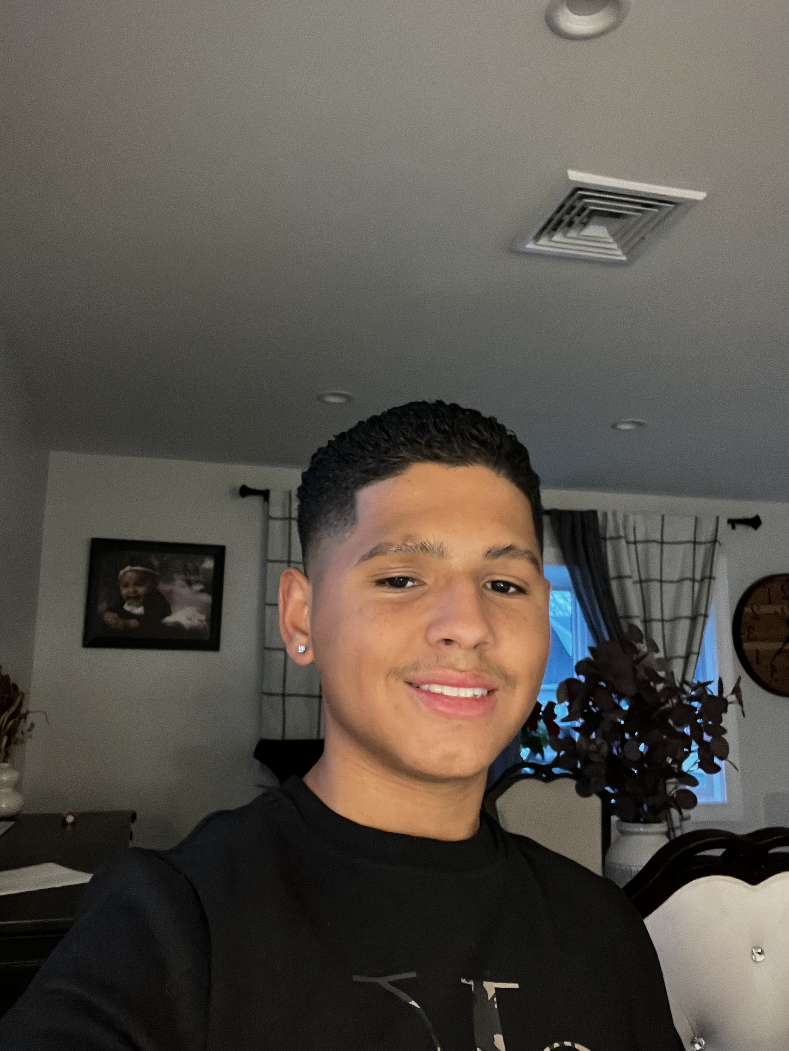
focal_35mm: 30
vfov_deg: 60.0
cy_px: 526
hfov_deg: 46.8
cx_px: 394
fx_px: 912
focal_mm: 2.71
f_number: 2.2
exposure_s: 1/24
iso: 640
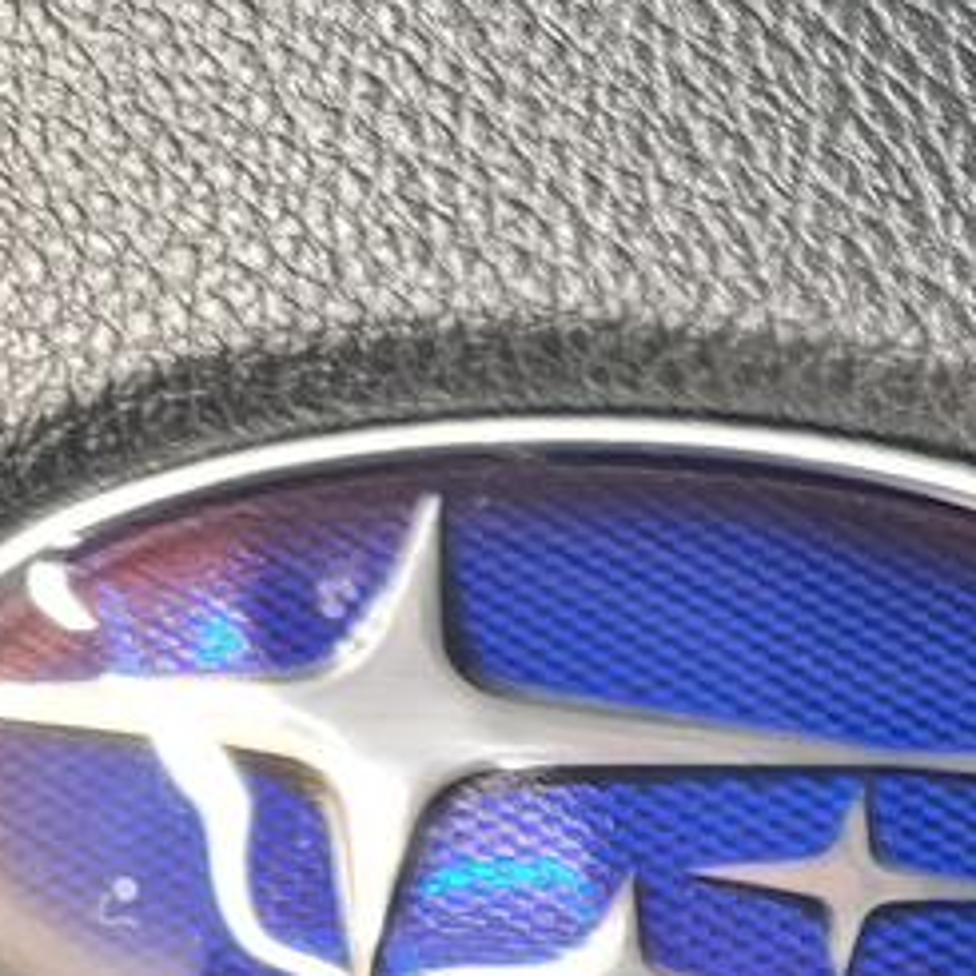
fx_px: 3828
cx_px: 2394
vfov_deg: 13.8
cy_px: 1350
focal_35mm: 120
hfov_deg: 11.7
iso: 500
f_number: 1.8
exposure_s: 1/40
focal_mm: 5.4
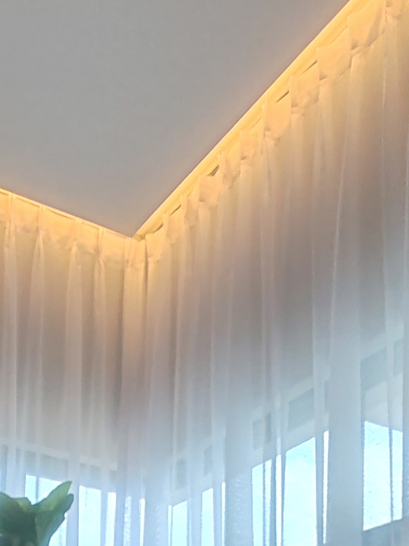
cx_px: 117
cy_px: 738
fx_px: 882
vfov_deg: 27.6
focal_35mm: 56
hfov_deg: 25.9
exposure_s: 1/200
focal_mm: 1.96
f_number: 2.2
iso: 50
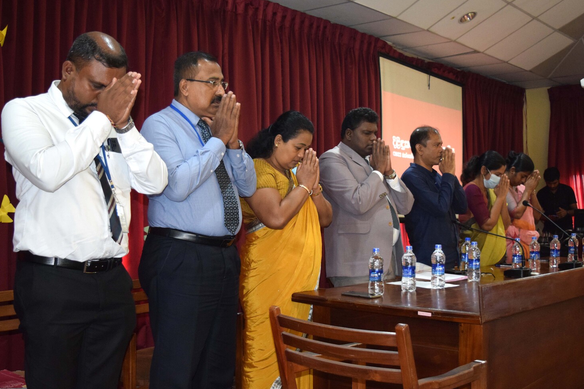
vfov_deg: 33.4
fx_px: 649
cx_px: 290
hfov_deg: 48.5
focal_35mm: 40
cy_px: 198
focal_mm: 26
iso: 2500
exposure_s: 1/60
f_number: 4
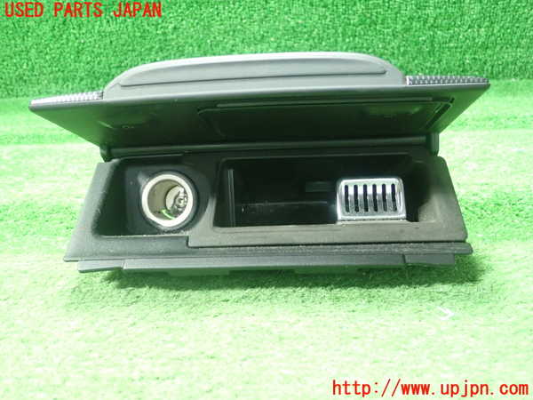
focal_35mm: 30
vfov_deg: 46.8
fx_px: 462
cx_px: 266
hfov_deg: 60.0
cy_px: 200
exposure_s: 1/30
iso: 800
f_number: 2.3
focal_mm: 5.5
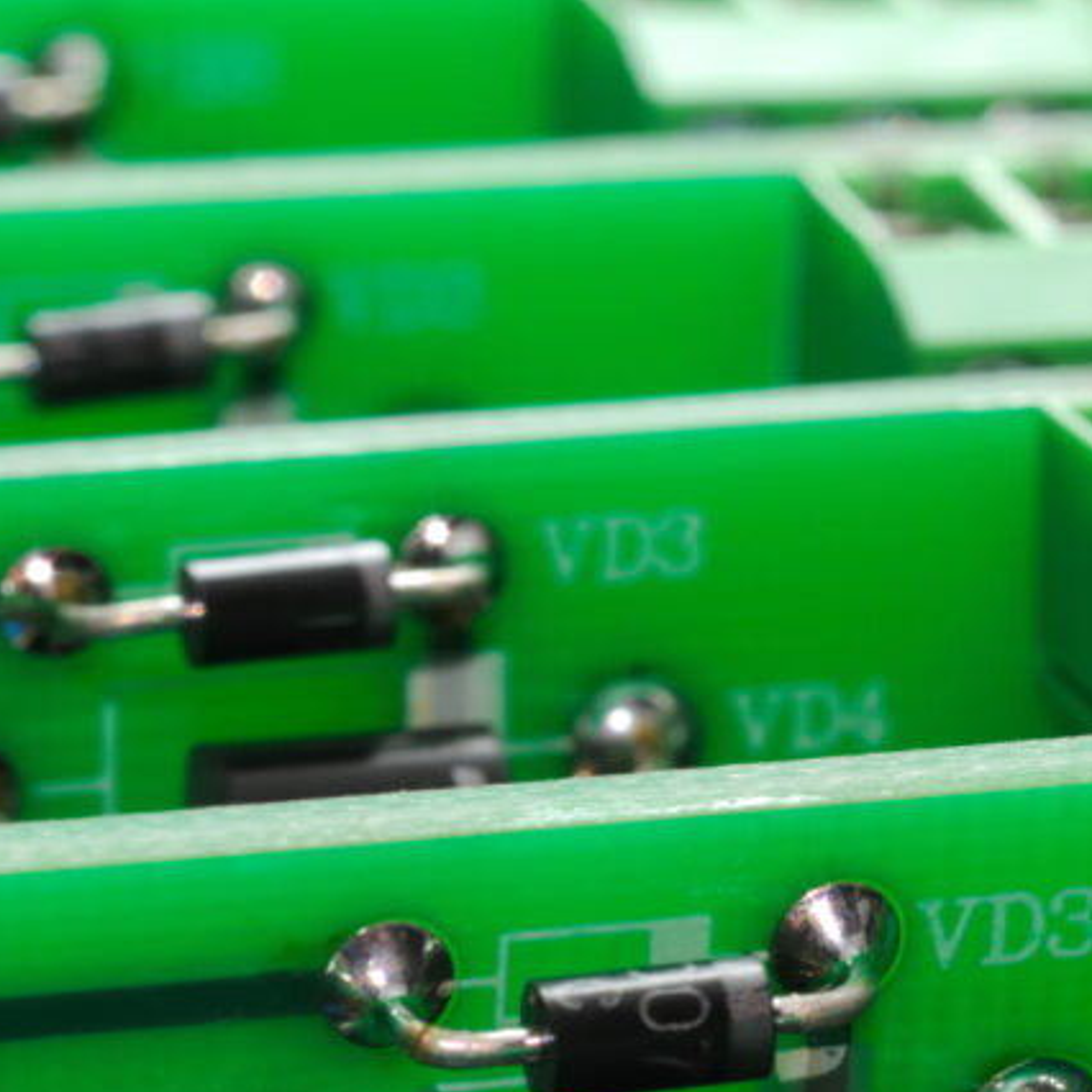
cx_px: 738
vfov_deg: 11.4
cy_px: 664
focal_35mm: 153
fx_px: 5461
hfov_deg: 11.4
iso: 200
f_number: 16
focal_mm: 50
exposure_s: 1/160
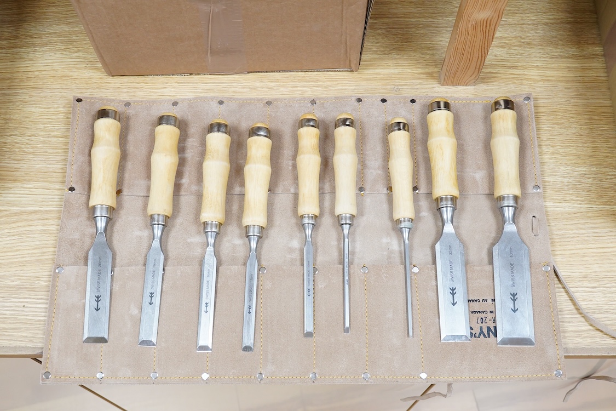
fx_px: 770
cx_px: 308
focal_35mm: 45
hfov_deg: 43.6
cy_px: 206
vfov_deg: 29.9
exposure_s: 1/100
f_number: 9
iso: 2500
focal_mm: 30
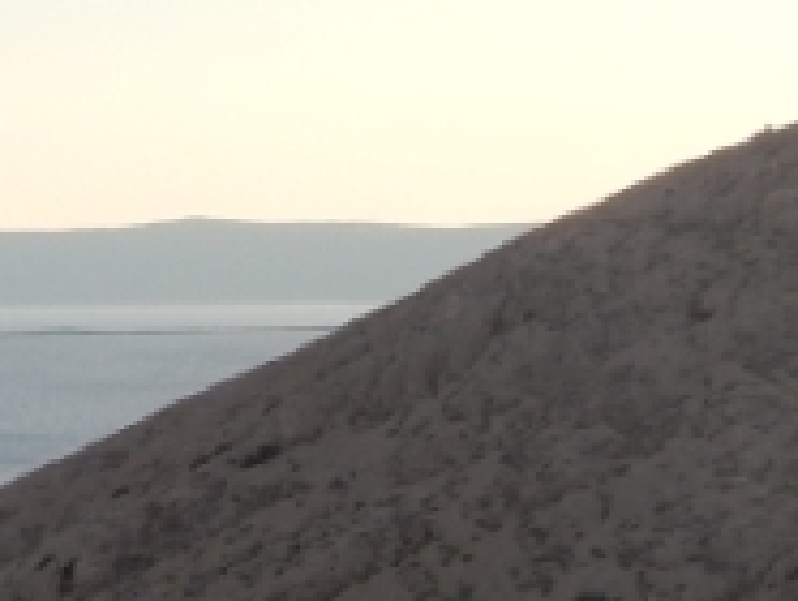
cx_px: -1008
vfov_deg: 7.0
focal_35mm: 209
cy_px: 944
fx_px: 4824
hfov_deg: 8.7
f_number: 3.4
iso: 125
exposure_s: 1/640
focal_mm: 6.8
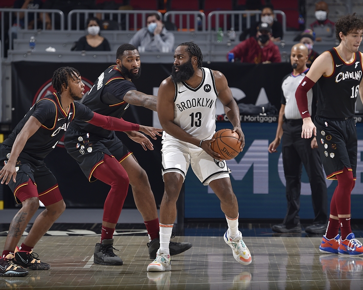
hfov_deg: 5.7
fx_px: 3652
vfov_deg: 4.6
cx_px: 190
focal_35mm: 340
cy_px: 145
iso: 250
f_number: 6.3
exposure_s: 1/400
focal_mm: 300
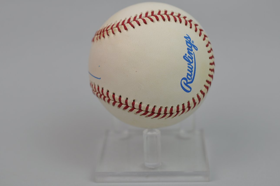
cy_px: 79
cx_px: 144
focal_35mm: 80
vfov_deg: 17.0
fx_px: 621
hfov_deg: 25.4
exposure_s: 1/80
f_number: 4.5
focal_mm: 40
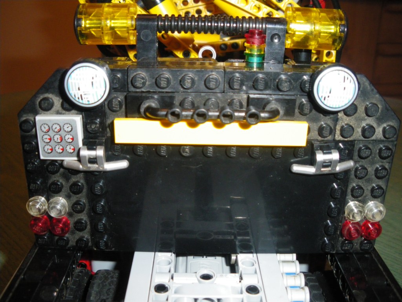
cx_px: 201
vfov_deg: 39.7
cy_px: 151
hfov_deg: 51.4
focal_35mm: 36
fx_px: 418
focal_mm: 6.3
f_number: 3.5
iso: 400
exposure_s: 1/50
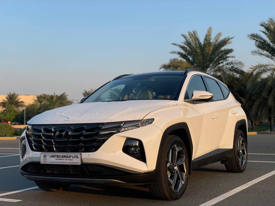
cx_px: 138
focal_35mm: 52
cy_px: 103
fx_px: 413
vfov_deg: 28.0
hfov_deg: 36.8
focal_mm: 6
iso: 32
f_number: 2
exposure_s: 1/1261
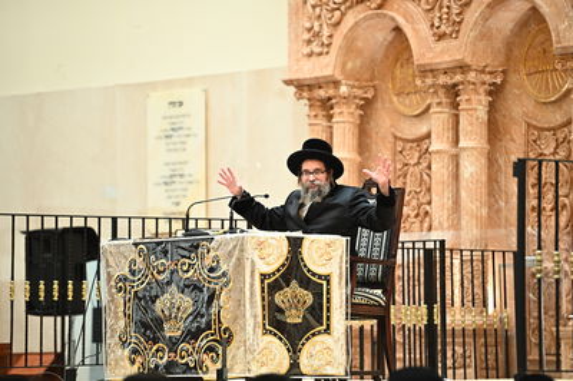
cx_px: 286
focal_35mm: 200
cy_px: 190
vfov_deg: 6.9
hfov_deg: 10.3
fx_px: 3181
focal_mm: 200
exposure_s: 1/200
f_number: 4
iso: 2000
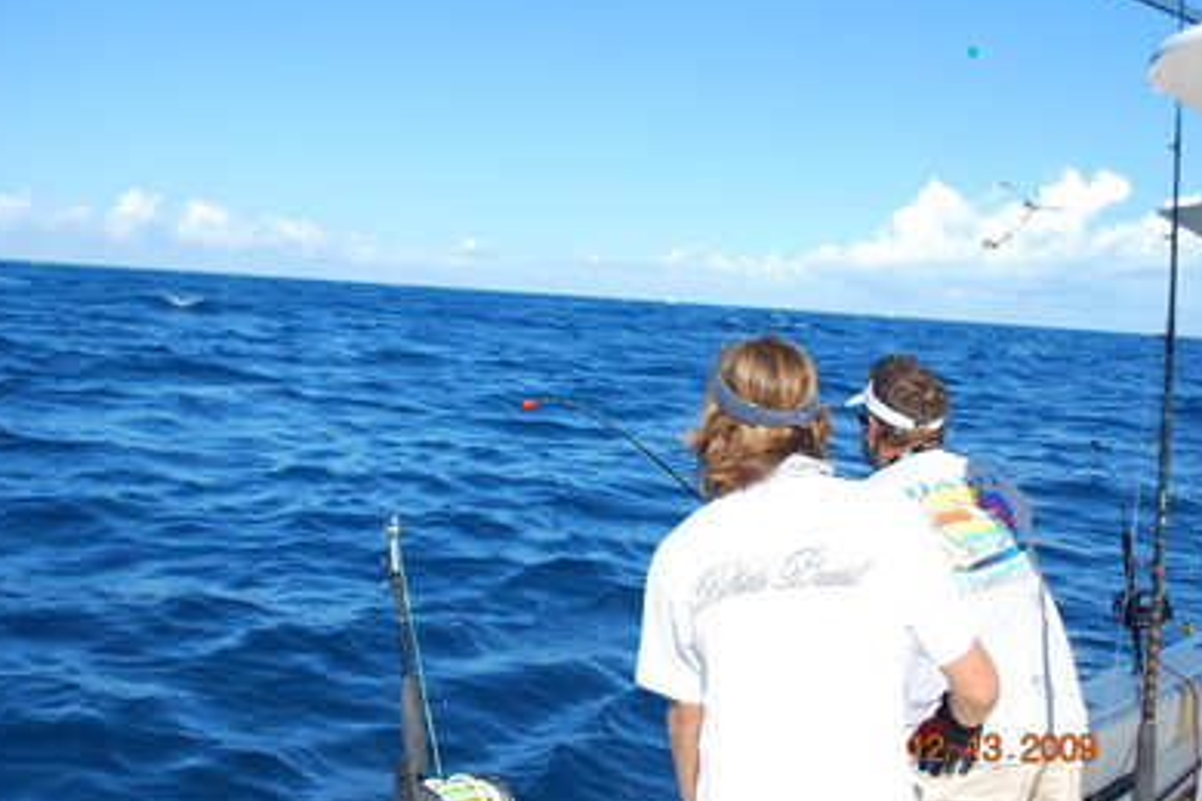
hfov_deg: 51.9
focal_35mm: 37
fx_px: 1235
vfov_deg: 35.9
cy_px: 397
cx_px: 598
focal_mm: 24
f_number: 9
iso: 100
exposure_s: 1/320
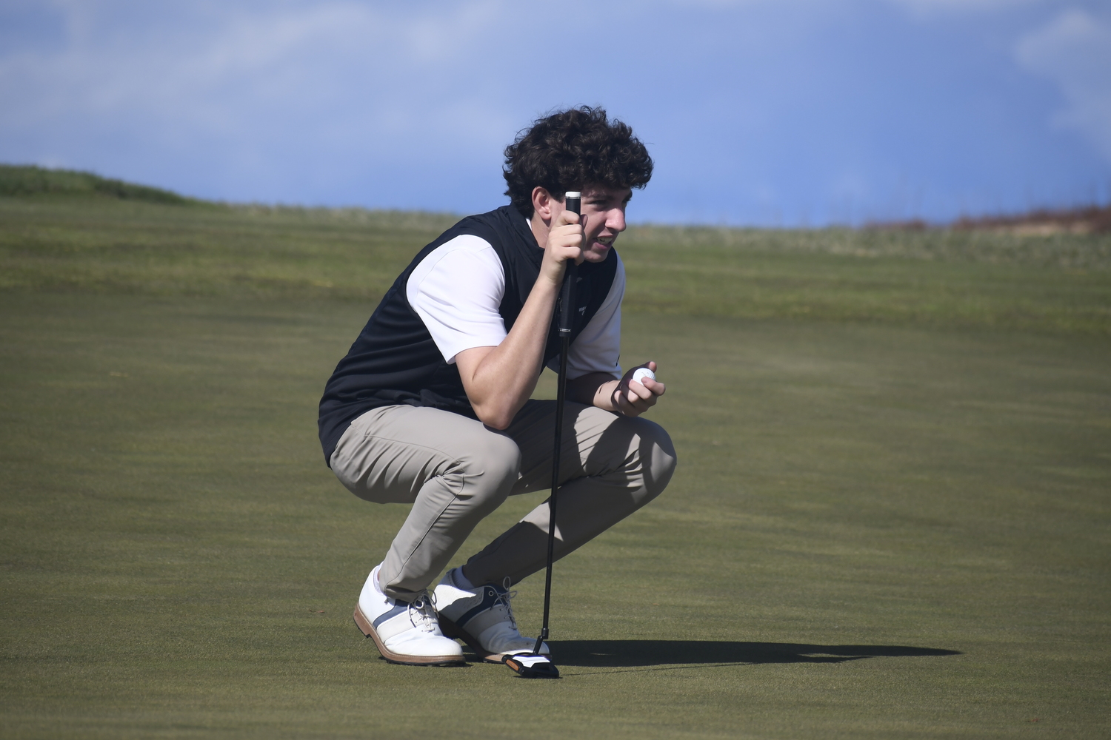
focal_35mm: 375
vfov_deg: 3.7
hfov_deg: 5.5
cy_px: 370
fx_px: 11572
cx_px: 556
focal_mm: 250
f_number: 7.1
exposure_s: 1/2500
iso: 400
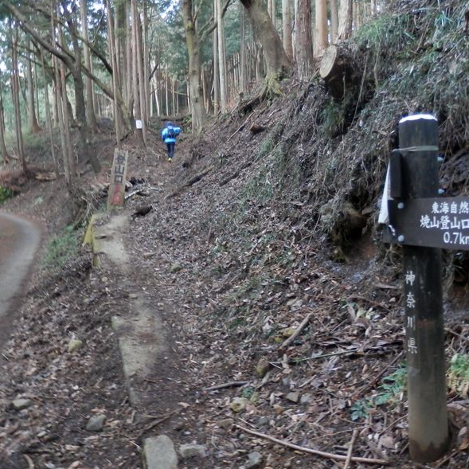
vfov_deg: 54.0
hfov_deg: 54.0
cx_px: 249
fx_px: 460
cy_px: 231
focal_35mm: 30
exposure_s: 1/13
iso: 200
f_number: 3
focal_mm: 4.5
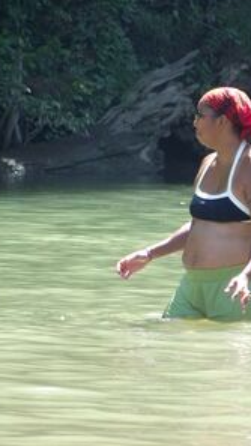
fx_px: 4509
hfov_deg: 3.2
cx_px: 228
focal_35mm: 381
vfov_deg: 5.7
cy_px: 224
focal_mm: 42.1
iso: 250
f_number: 3.6
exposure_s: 1/500
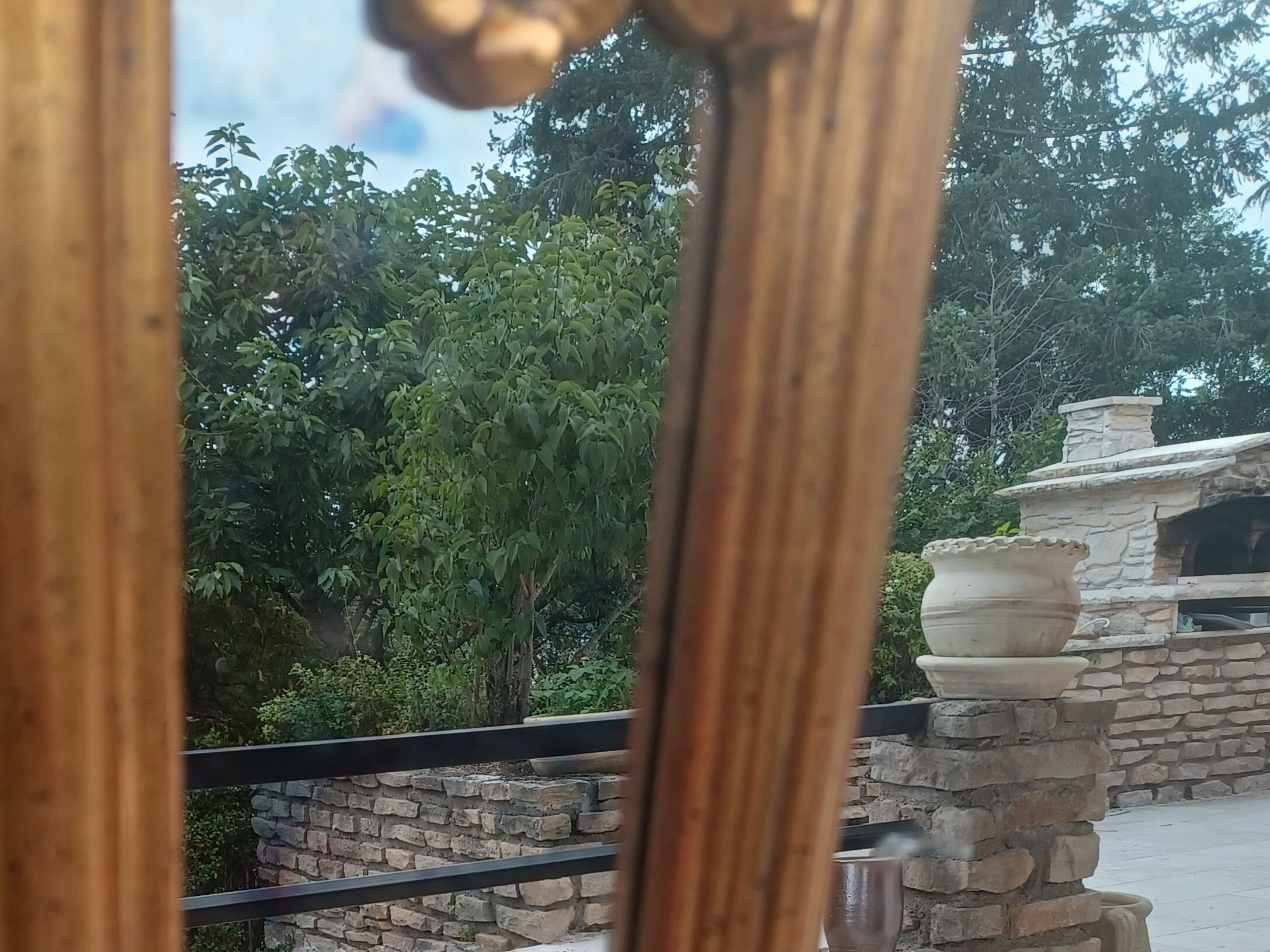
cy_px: 992
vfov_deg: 29.1
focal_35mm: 46
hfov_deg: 40.9
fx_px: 1687
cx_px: 465
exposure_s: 1/50
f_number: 1.8
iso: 50
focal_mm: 4.6
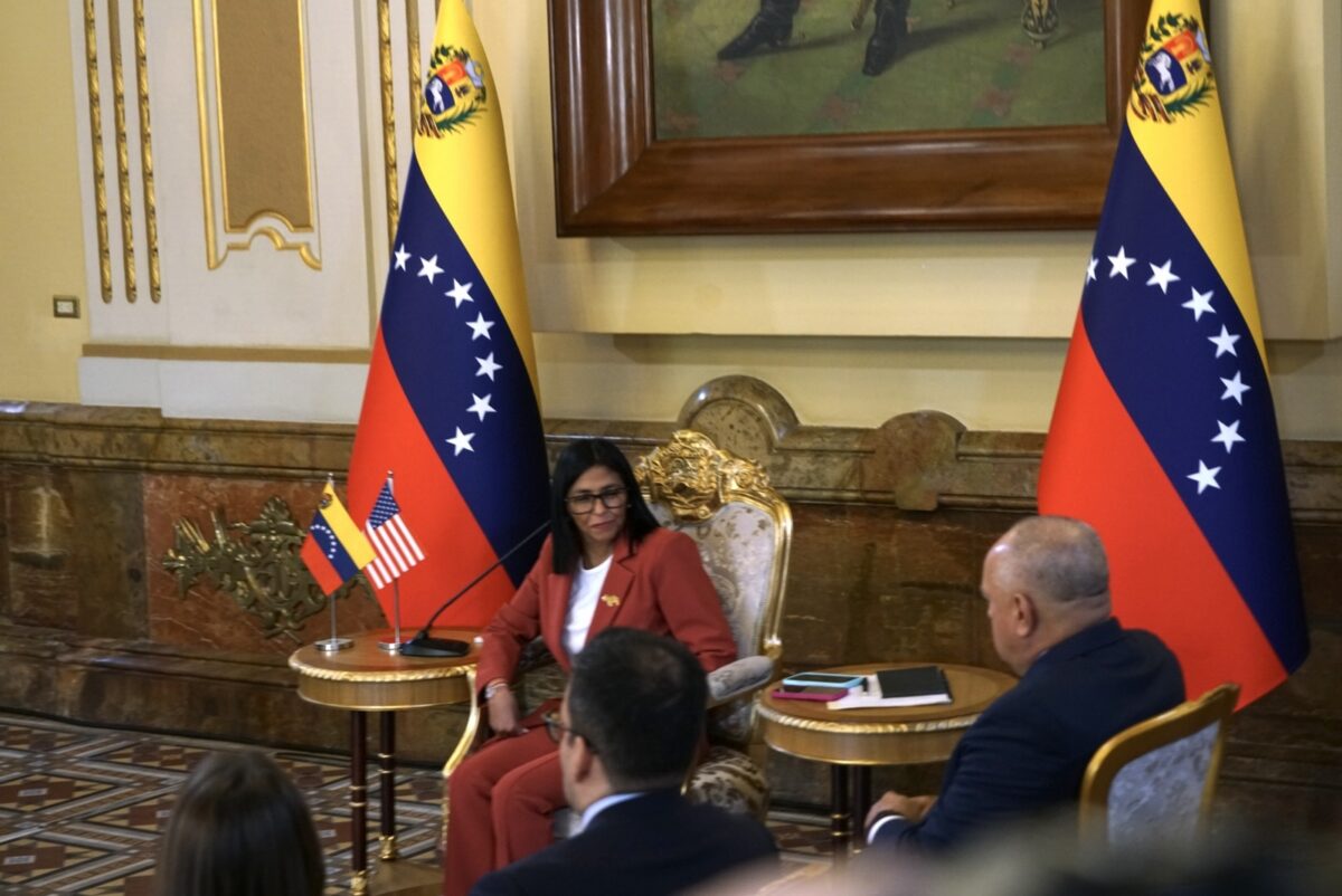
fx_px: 2910
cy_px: 448
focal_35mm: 78
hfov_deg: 26.0
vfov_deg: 17.5
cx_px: 671
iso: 2500
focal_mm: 78
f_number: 5.6
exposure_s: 1/100
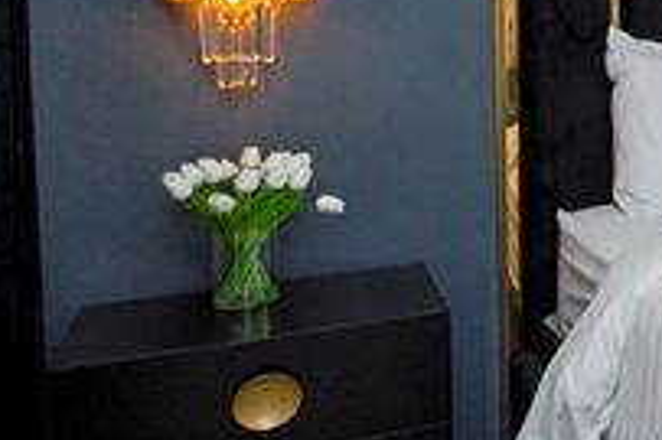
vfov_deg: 22.4
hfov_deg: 23.8
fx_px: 1084
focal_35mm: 59
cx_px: 1078
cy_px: 37
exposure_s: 1/8
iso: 1000
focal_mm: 17
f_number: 14
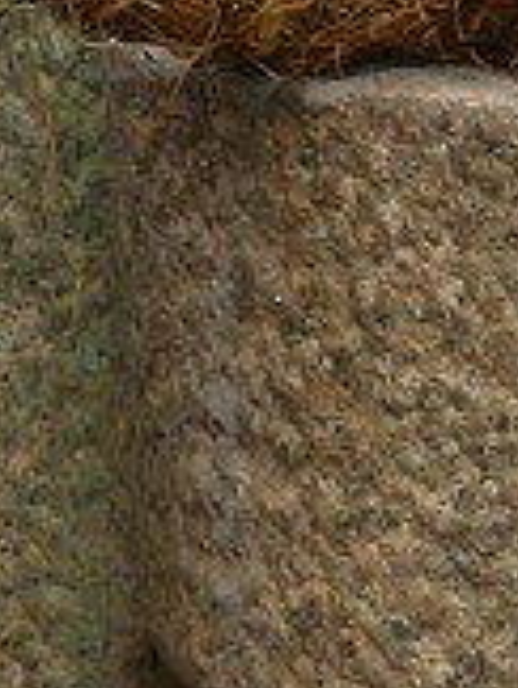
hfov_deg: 6.8
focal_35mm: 217
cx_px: 709
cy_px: -764
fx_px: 4318
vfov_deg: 8.5
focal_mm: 10
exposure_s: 1/30
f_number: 3.2
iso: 160
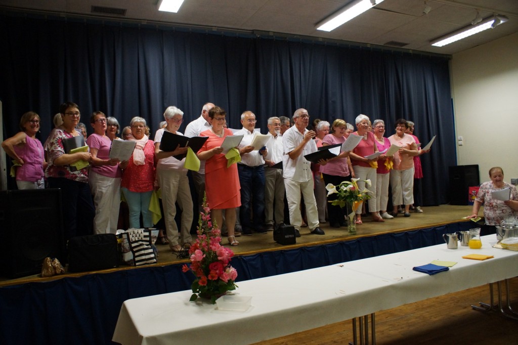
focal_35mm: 30
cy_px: 172
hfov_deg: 61.9
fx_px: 432
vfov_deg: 43.6
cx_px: 259
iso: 1600
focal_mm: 20
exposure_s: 1/125
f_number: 4
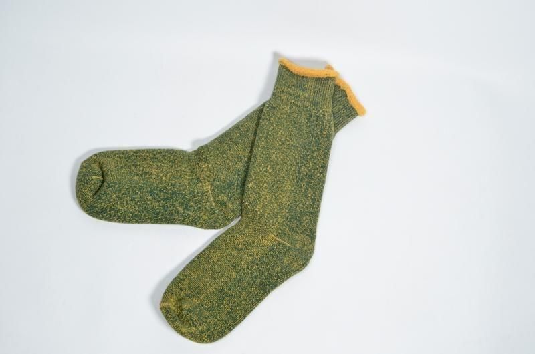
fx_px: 890
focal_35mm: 60
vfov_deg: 22.5
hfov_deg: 33.5
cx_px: 268
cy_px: 177
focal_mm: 40
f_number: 5.6
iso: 800
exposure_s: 1/125
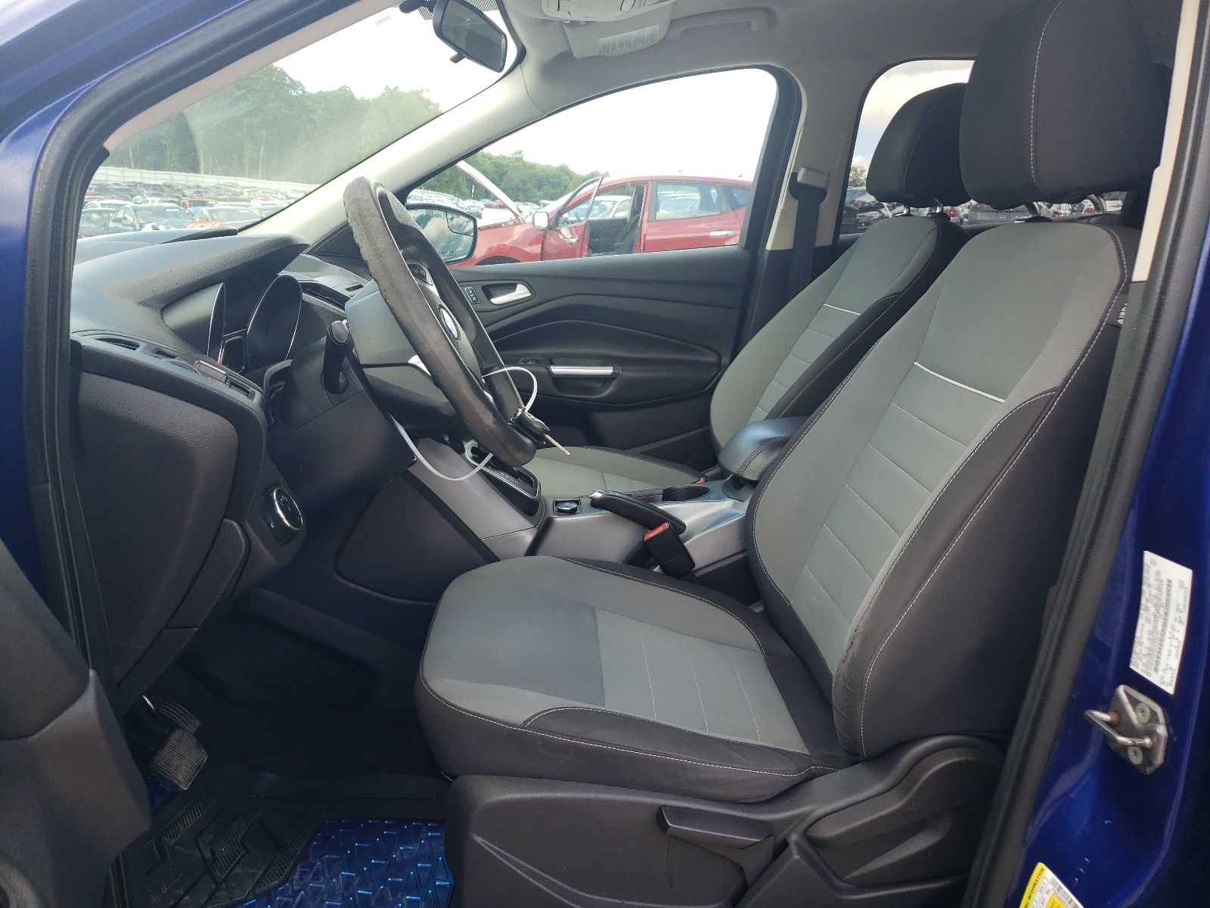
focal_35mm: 26
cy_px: 454
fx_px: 909
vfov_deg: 53.1
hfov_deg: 67.3
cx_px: 605
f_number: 1.5
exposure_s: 1/270
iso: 50
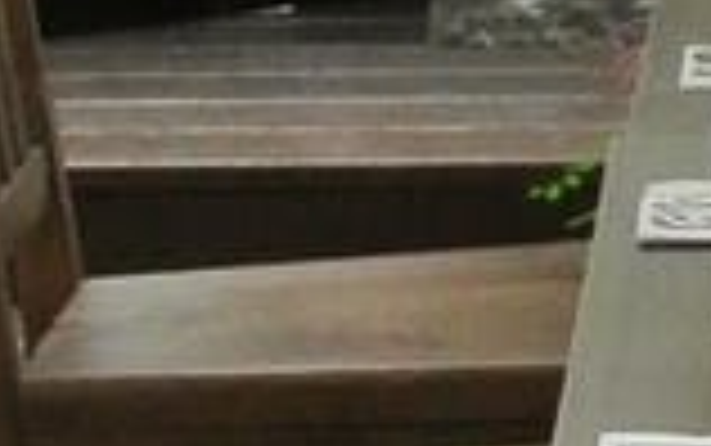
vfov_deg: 3.6
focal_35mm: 358
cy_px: -732
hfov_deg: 5.8
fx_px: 6942
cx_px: 846
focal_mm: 11.8
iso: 800
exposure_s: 1/400
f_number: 5
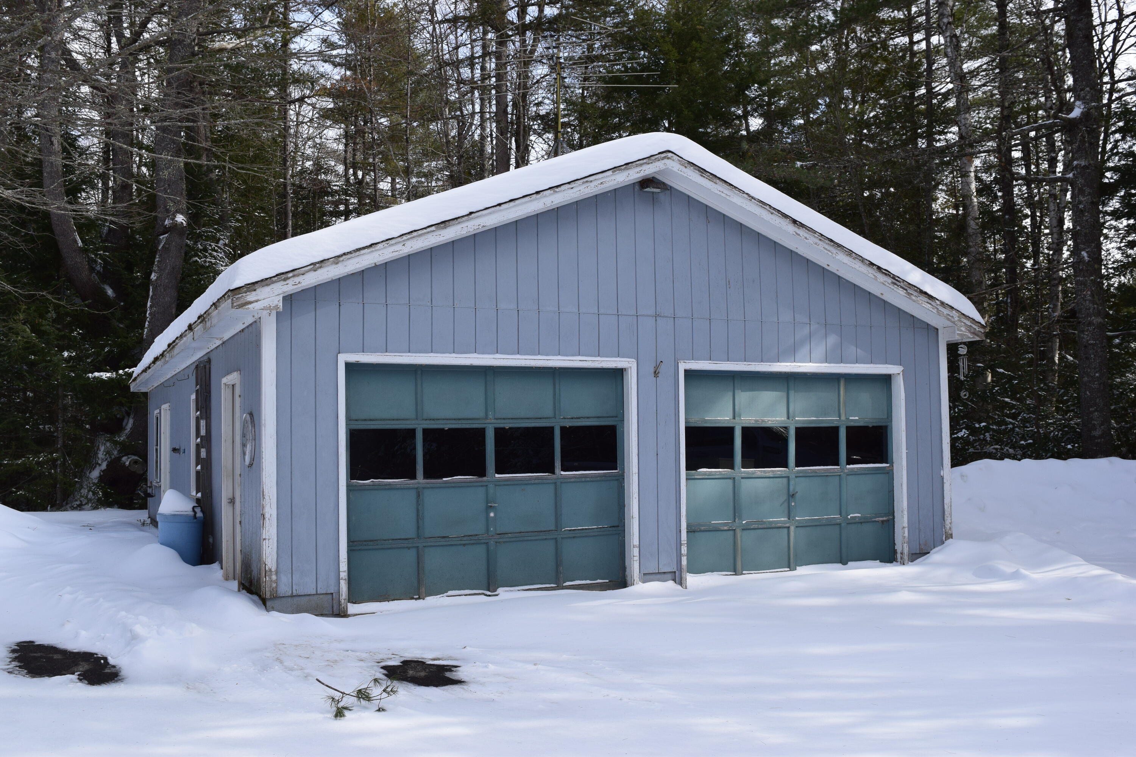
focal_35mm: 34
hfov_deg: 55.1
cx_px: 568
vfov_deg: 38.4
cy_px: 378
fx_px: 1089
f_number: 11
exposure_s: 1/500
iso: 400
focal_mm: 23
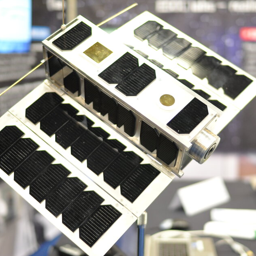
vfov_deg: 29.6
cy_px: 129
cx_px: 152
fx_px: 485
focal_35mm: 58
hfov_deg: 29.5
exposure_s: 1/60
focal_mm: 30
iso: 800
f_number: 1.4
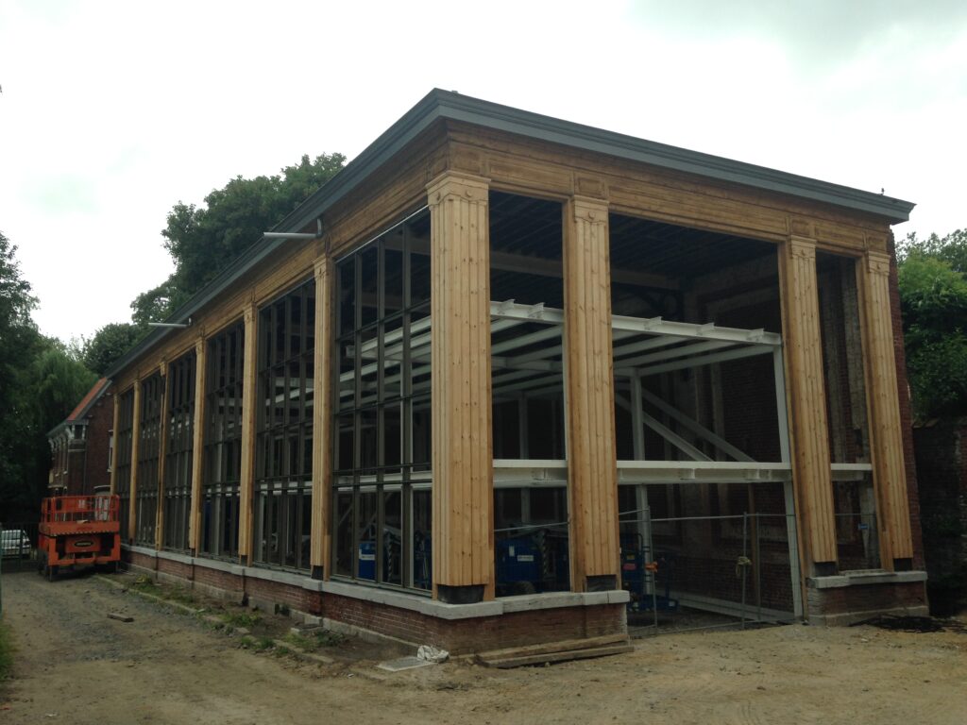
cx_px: 484
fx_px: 922
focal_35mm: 33
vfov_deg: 42.9
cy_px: 362
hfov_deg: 55.4
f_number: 2.4
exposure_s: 1/207
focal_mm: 4.12
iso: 50
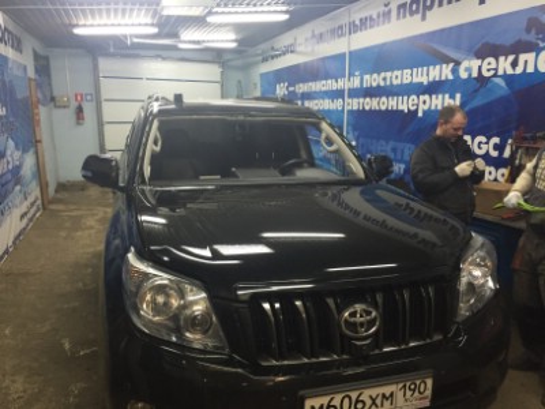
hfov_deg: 61.7
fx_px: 457
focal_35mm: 29
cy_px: 204
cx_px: 272
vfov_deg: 48.2
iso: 160
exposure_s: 1/33
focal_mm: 4.15
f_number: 2.2
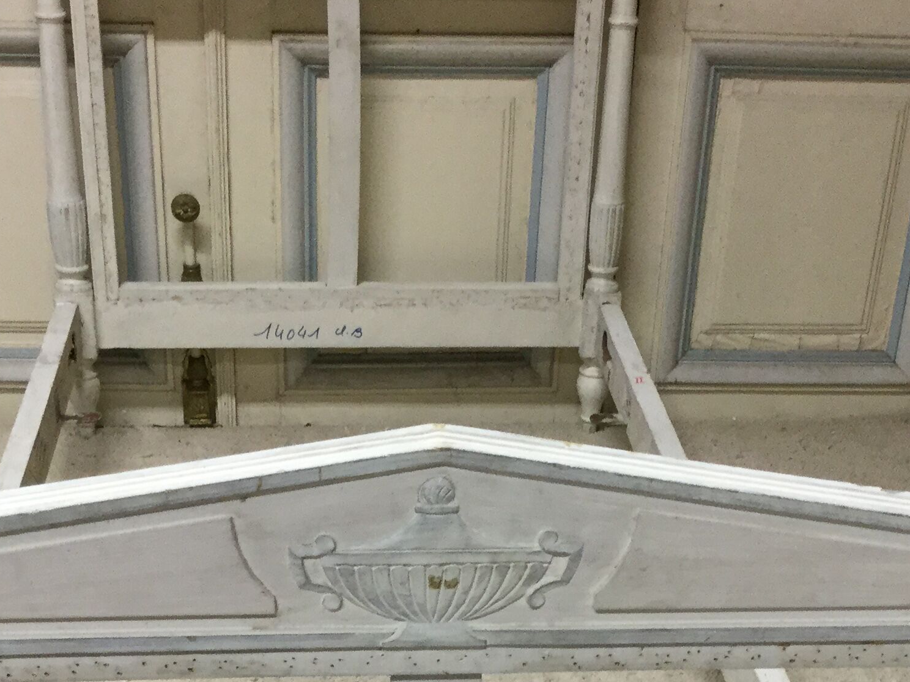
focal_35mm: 68
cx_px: 451
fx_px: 1788
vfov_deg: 20.8
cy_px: 706
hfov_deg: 28.6
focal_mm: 3.3
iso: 100
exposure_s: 1/33
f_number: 2.4
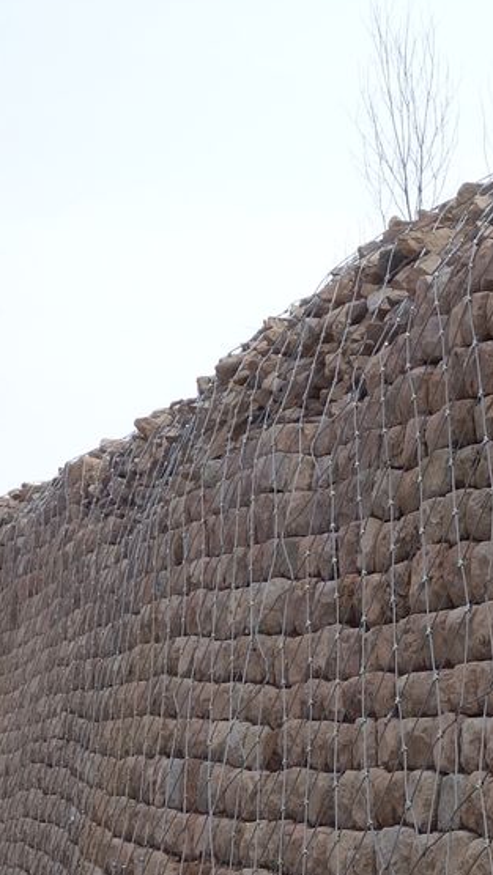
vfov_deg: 19.0
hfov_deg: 11.0
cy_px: 977
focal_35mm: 108
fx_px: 2508
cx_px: 599
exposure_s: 1/250
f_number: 5.6
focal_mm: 10.4
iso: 125
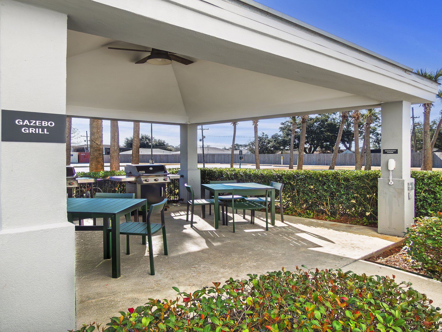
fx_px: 294
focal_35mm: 23
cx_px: 221
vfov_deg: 58.9
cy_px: 166
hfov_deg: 73.9
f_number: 2.8
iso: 100
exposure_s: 1/800
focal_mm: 3.58
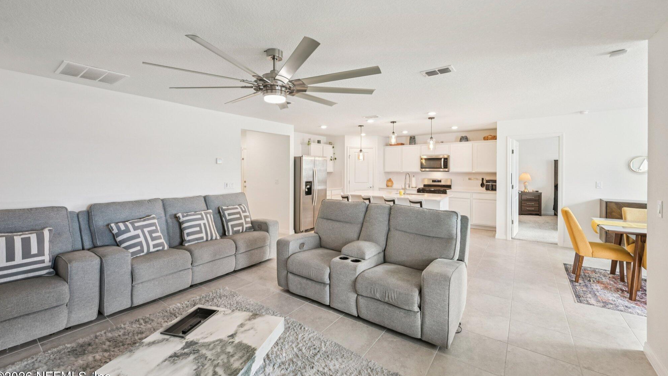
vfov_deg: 70.4
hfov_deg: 103.0
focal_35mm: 15
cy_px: 169
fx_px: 266
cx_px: 334
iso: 400
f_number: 8
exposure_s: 1/15
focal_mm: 14
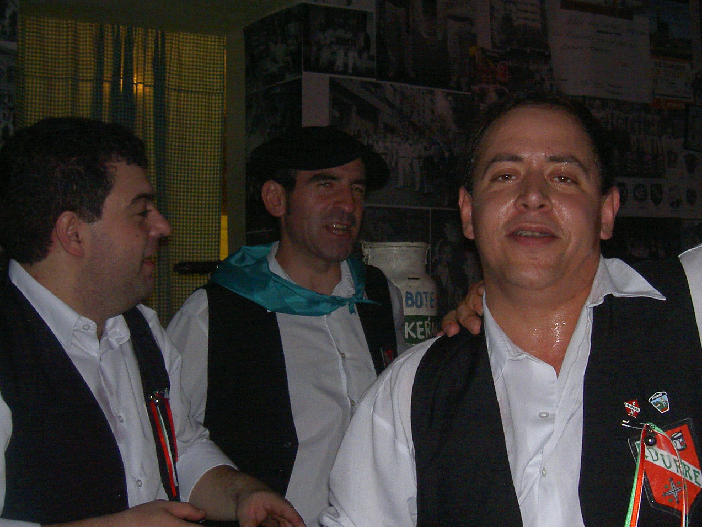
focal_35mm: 49
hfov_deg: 38.9
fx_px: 994
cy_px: 253
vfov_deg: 29.7
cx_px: 385
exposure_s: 1/59.5
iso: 100
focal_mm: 8
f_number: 2.8
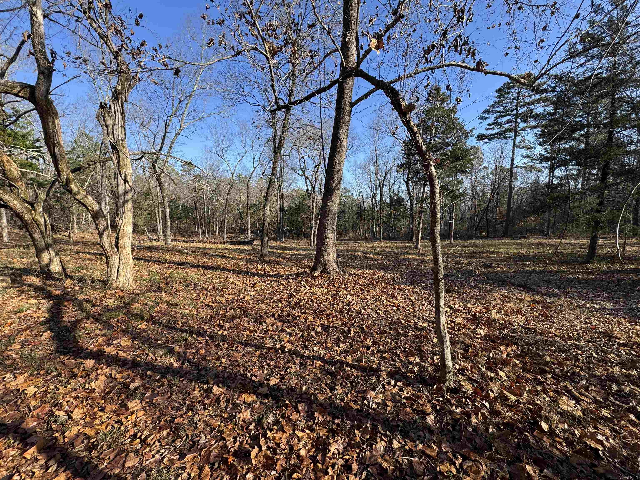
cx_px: 320
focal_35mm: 14
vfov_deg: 85.7
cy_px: 240
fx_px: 259
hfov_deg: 102.1
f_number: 2.2
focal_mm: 2.22
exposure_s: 1/522
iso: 40
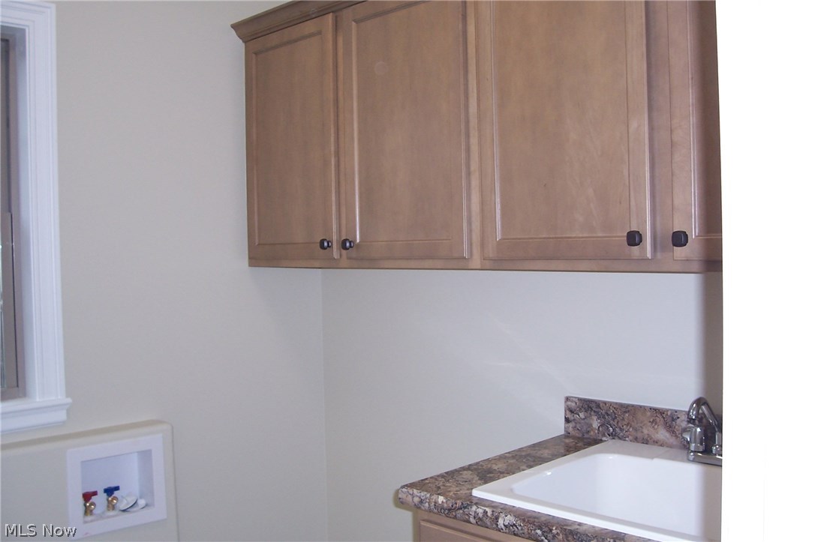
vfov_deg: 38.8
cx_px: 408
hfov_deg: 55.8
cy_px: 271
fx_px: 769
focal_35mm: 34
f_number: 2.7
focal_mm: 5.6
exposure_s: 1/60
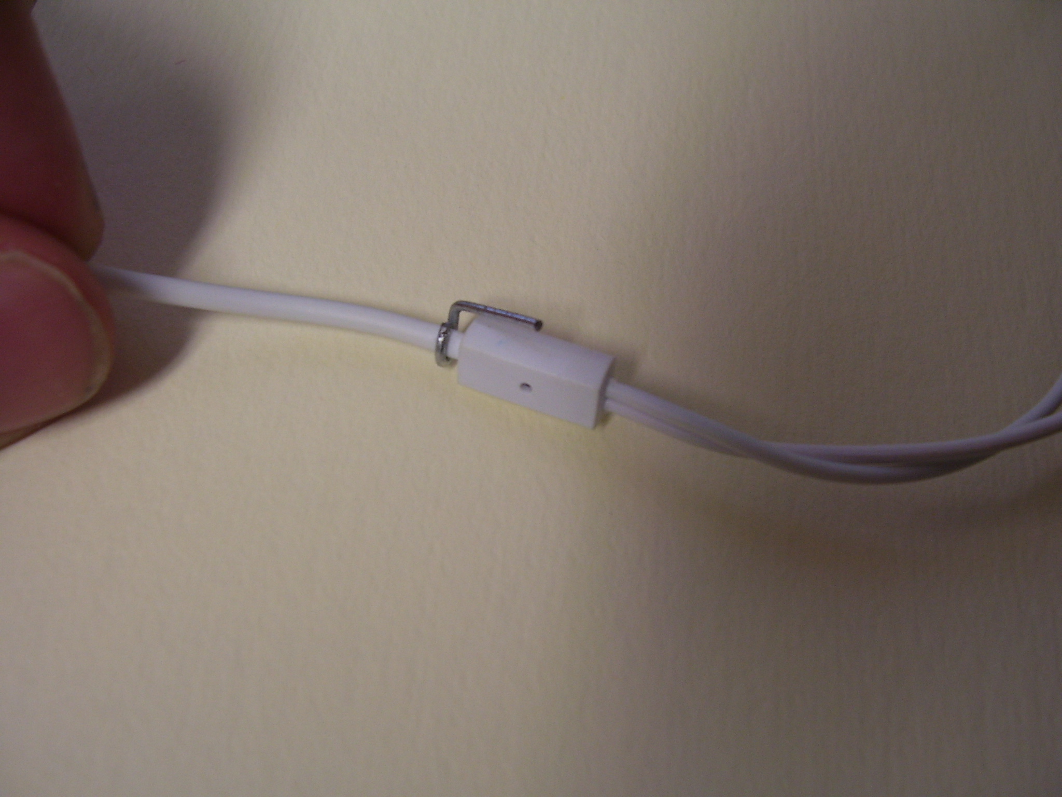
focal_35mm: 34
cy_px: 398
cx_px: 531
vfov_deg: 41.8
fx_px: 1043
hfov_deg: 54.0
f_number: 2.7
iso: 80
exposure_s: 1/30
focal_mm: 5.6
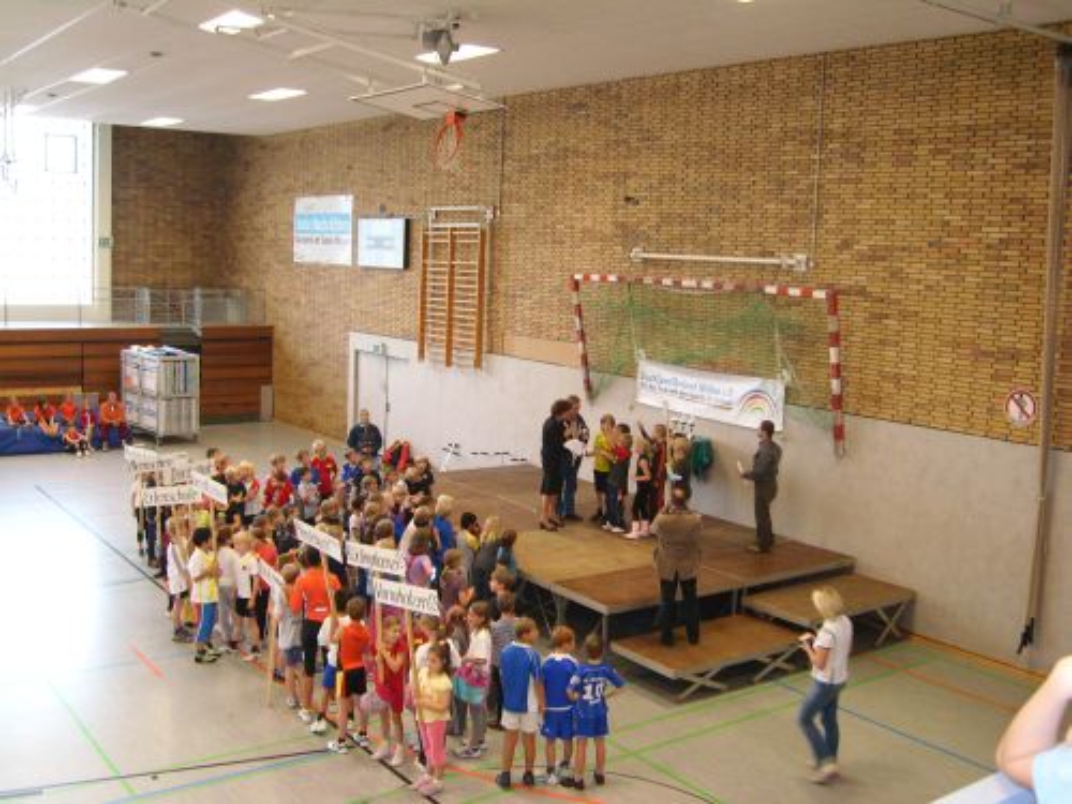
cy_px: 402
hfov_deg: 52.6
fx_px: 1084
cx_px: 536
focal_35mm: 35
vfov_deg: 40.7
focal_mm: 5.8
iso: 300
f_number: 2.8
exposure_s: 1/30
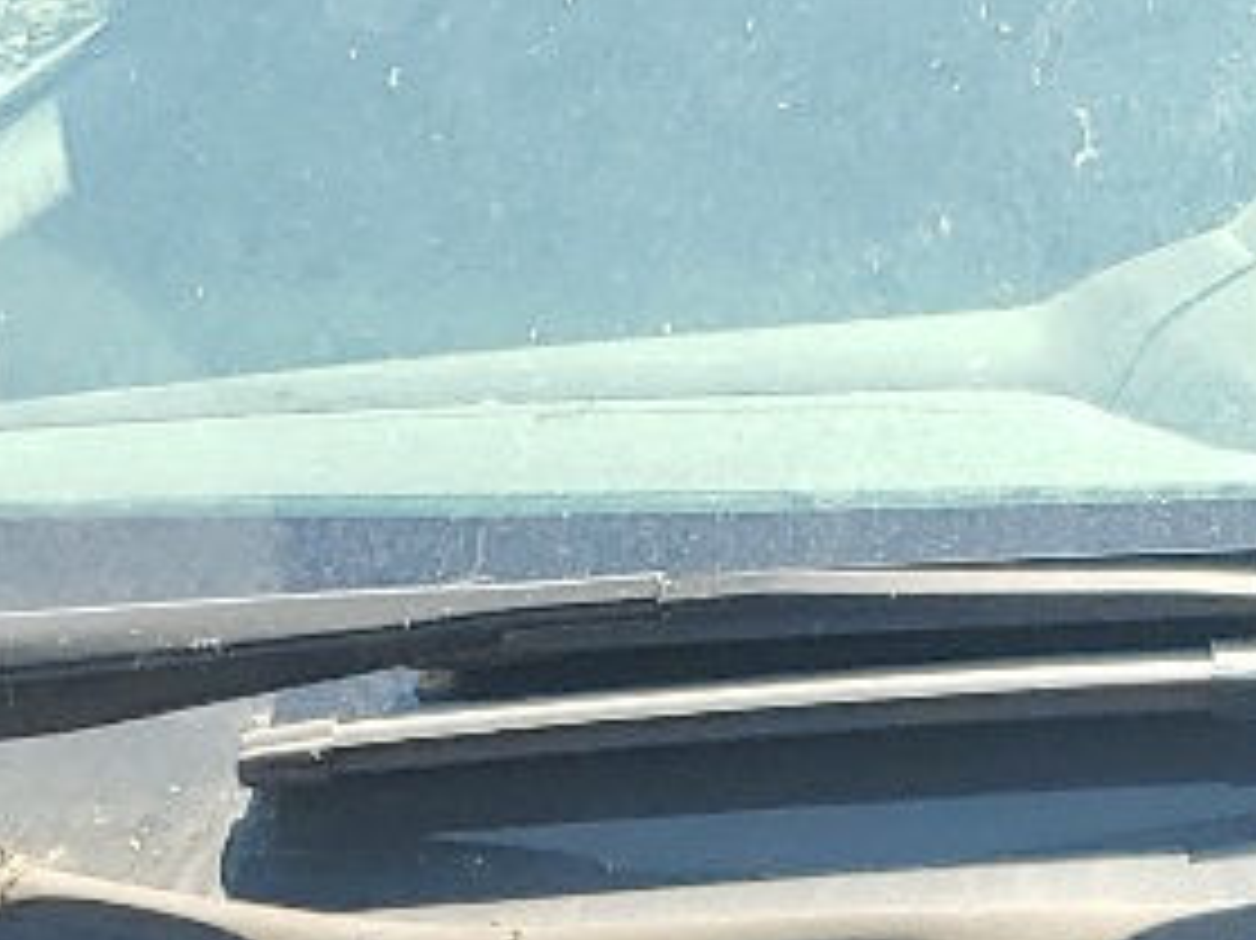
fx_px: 5404
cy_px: 2577
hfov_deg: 12.6
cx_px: 1859
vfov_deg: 8.6
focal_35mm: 149
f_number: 1.5
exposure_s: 1/588
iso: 50
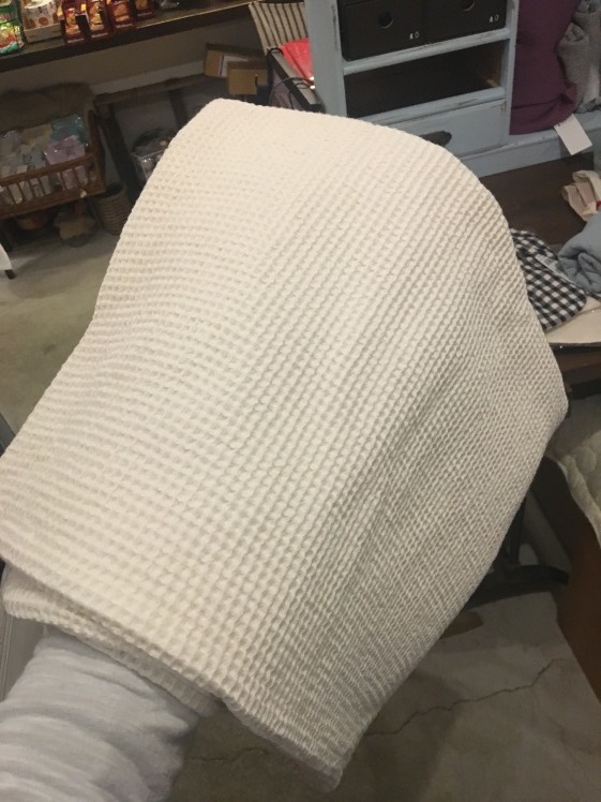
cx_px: 300
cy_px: 401
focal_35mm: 29
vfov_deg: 61.7
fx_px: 671
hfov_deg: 48.2
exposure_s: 1/30
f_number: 2.2
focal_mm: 4.15
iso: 200
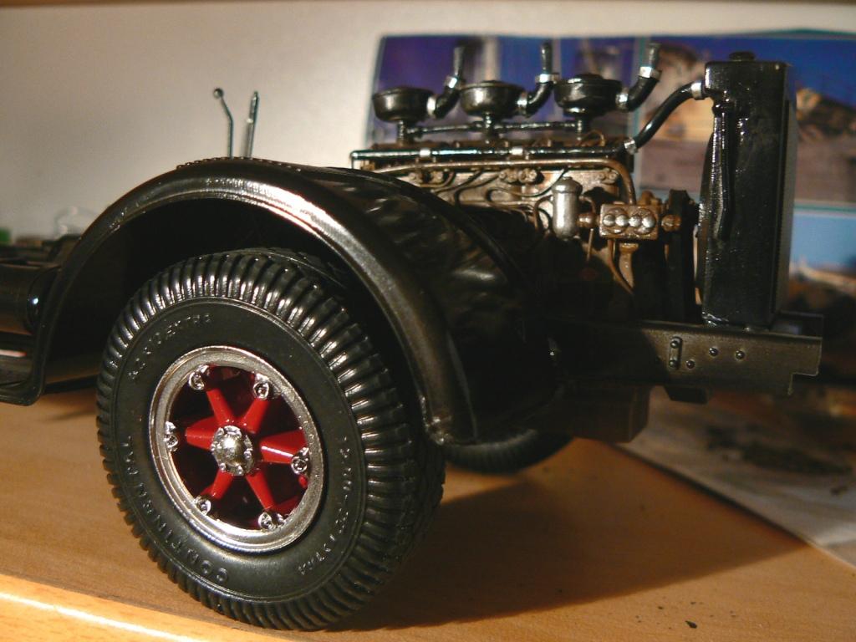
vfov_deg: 39.7
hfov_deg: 51.4
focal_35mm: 36
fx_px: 890
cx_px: 428
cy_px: 321
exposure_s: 1/8
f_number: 2.8
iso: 100
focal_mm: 6
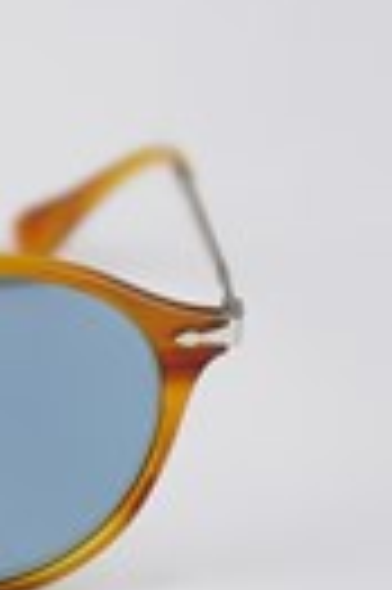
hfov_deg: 2.9
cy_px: 119
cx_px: -288
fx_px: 7795
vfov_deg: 4.3
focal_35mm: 476
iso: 100
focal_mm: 86
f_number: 4.5
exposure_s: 1/125
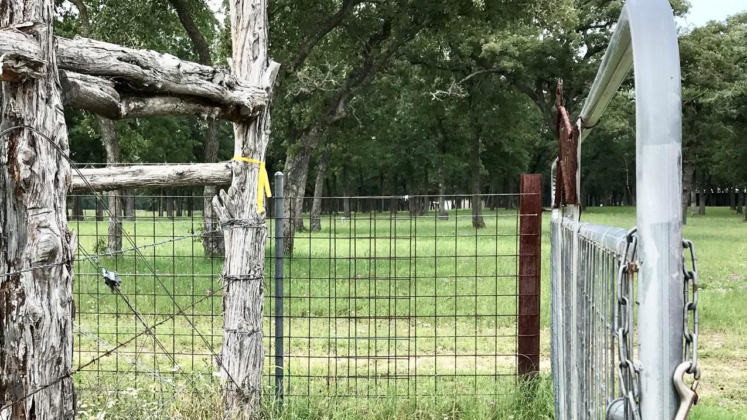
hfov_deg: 41.8
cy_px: 296
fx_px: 971
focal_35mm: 49
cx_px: 278
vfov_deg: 24.2
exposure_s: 1/1140
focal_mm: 3.99
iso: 20
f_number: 1.8
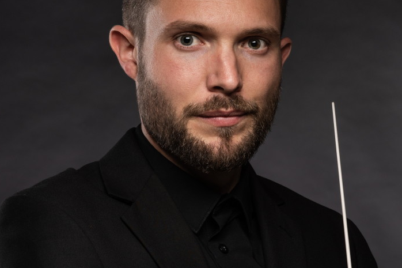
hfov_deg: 8.8
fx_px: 2612
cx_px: 250
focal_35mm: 234
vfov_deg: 5.9
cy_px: 178
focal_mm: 85
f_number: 10
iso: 100
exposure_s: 1/250
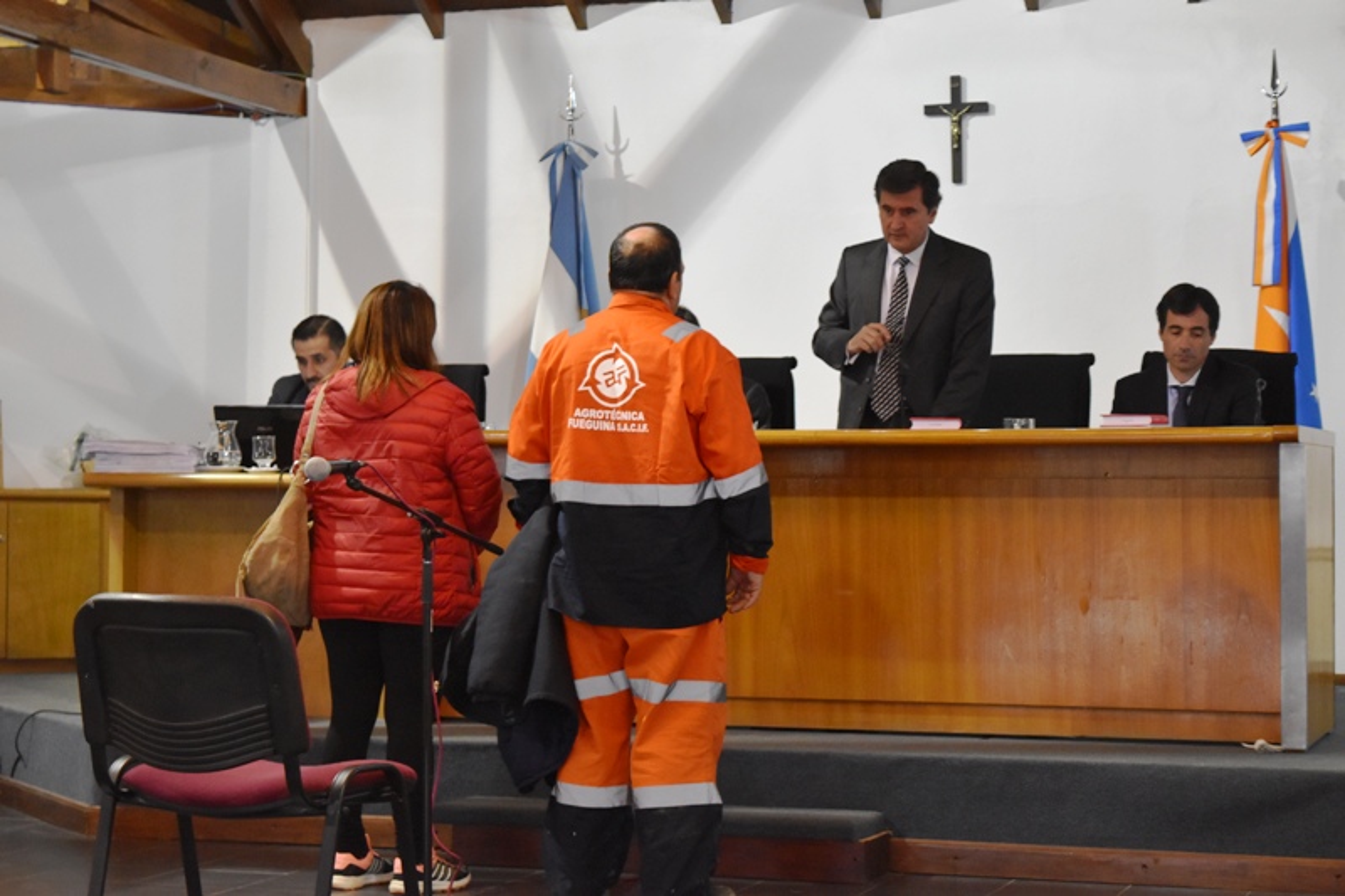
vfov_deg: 17.5
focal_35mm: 78
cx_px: 672
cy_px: 448
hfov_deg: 26.0
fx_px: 2913
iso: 2800
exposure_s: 1/60
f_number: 5.6
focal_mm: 52
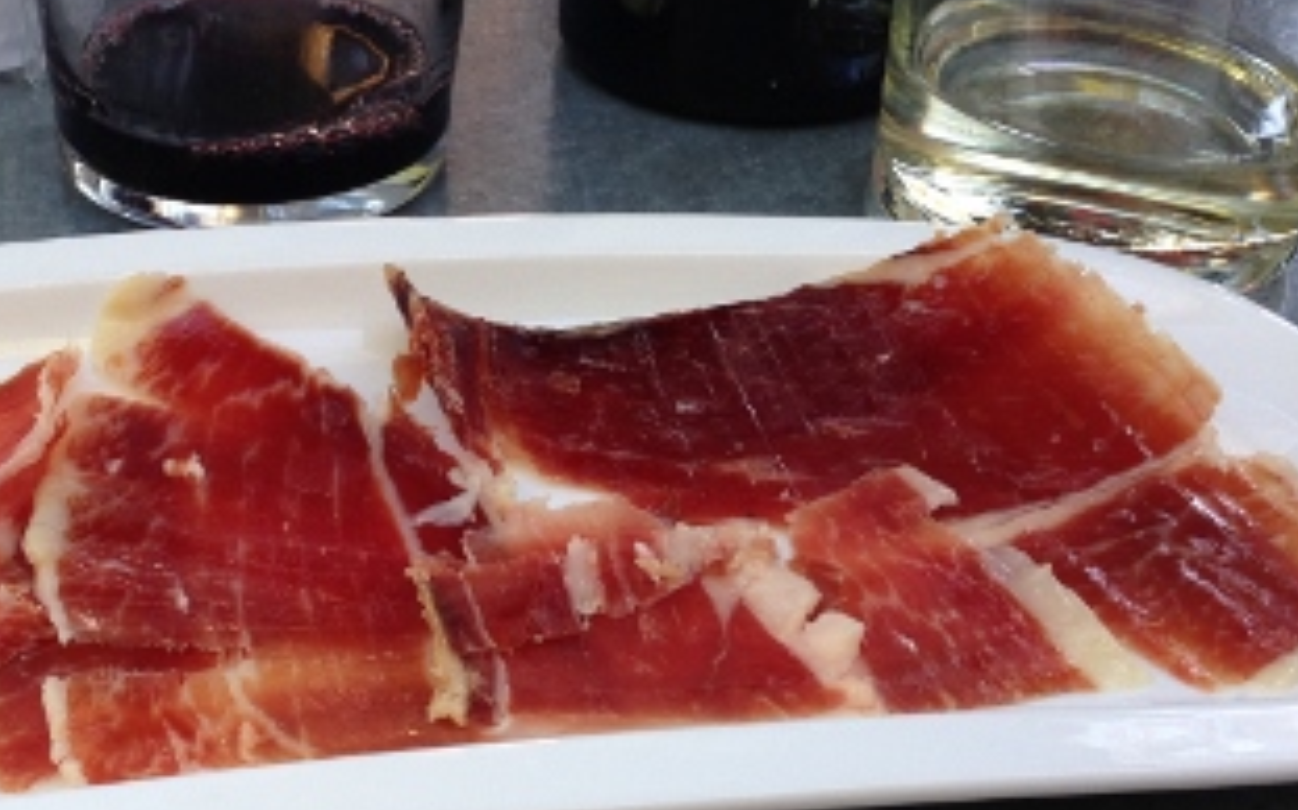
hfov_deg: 37.0
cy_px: 418
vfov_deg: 23.9
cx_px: 401
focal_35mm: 54
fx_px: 1909
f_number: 2.4
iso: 64
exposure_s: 1/60
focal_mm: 4.12
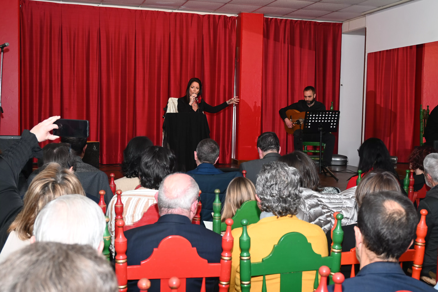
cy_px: 146
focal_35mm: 42
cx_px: 219
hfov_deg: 46.4
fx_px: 511
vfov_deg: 31.9
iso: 400
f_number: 5.6
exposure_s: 1/60
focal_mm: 28
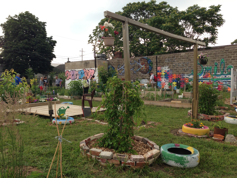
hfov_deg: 55.4
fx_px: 226
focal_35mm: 33
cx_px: 118
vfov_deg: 42.9
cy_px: 89
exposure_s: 1/324
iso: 50
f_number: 2.4
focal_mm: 4.13
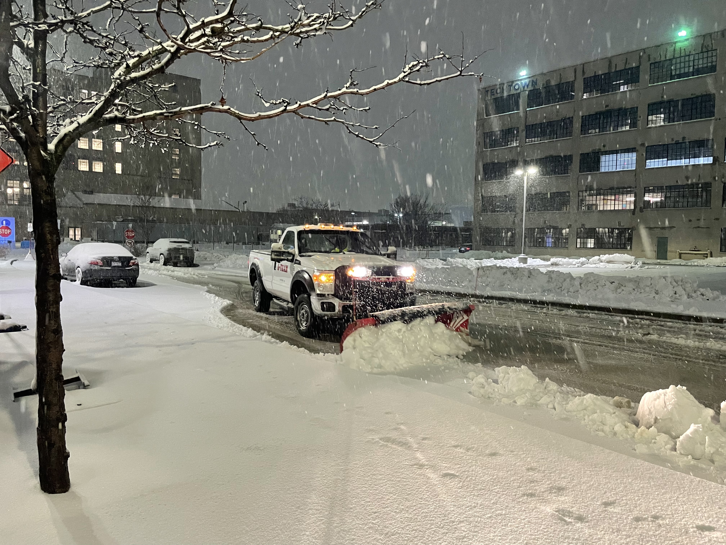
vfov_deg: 53.1
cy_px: 272
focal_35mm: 26
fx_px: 545
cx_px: 363
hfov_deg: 67.3
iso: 320
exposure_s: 1/60
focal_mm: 4.2
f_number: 1.6
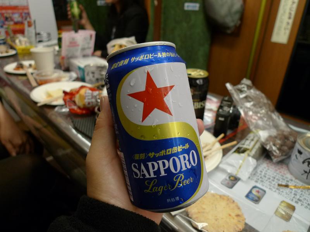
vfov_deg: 56.8
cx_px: 155
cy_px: 116
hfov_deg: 71.6
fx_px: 215
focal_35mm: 24
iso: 200
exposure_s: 1/30
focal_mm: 5.1
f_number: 2
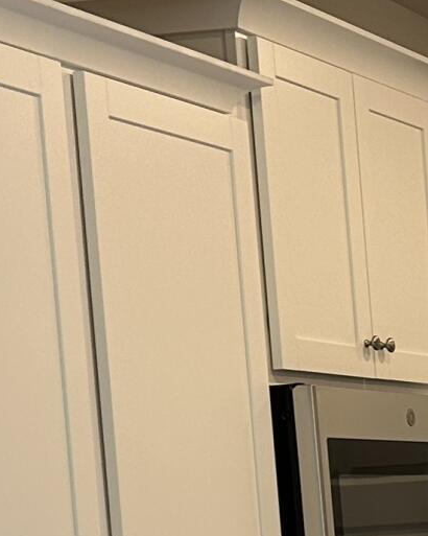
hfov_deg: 10.0
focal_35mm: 137
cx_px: 993
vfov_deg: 13.6
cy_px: 682
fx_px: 2171
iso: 100
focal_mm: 6.86
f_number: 1.78
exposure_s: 1/120
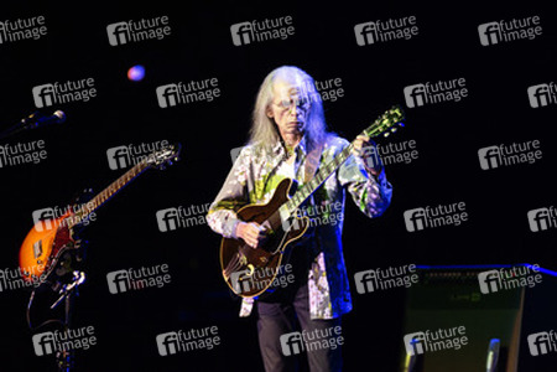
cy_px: 186
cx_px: 278
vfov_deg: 4.6
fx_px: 4641
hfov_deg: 6.9
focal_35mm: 300
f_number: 2.8
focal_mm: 300
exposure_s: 1/125
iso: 1600
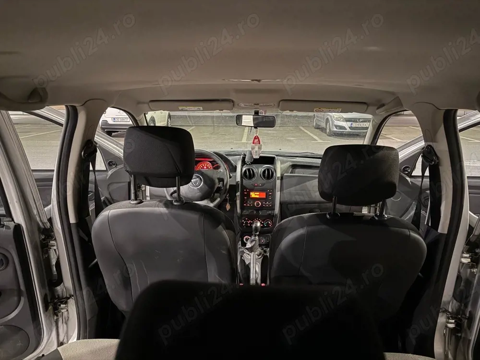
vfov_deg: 56.8
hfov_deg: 71.6
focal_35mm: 24
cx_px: 240
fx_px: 333
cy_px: 180
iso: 1000
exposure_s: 1/10
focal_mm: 6.76
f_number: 1.78
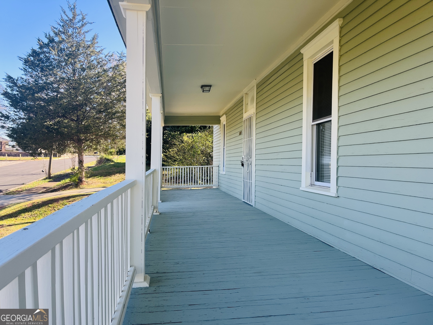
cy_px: 162
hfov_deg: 67.3
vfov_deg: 53.1
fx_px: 325
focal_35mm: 26
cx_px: 216
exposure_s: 1/502
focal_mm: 5.1
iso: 50
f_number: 1.6
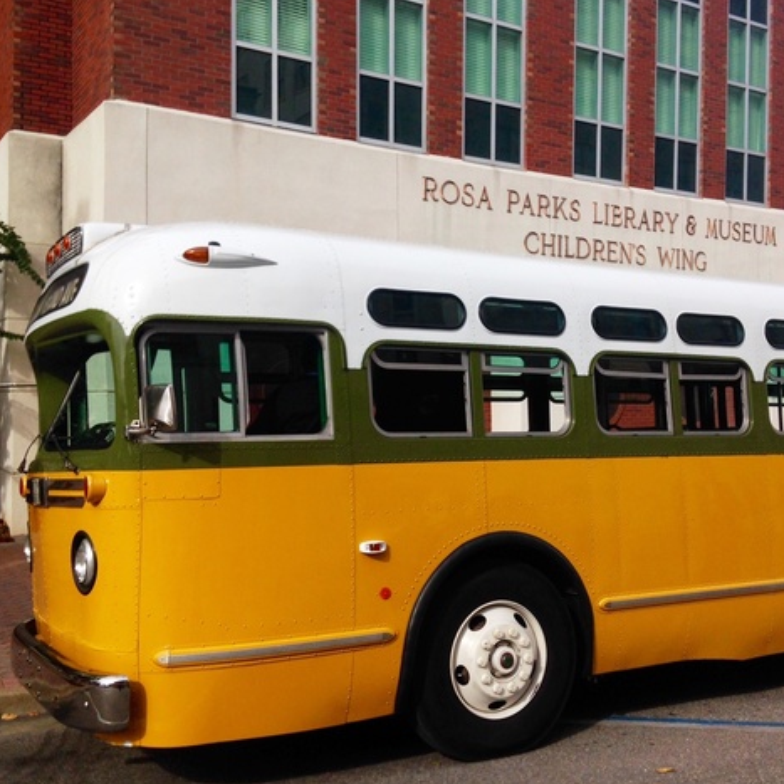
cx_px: 467
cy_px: 389
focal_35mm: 40
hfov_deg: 41.7
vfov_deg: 41.9
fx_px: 1025
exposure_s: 1/1869
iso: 50
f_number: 2.4
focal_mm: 4.12
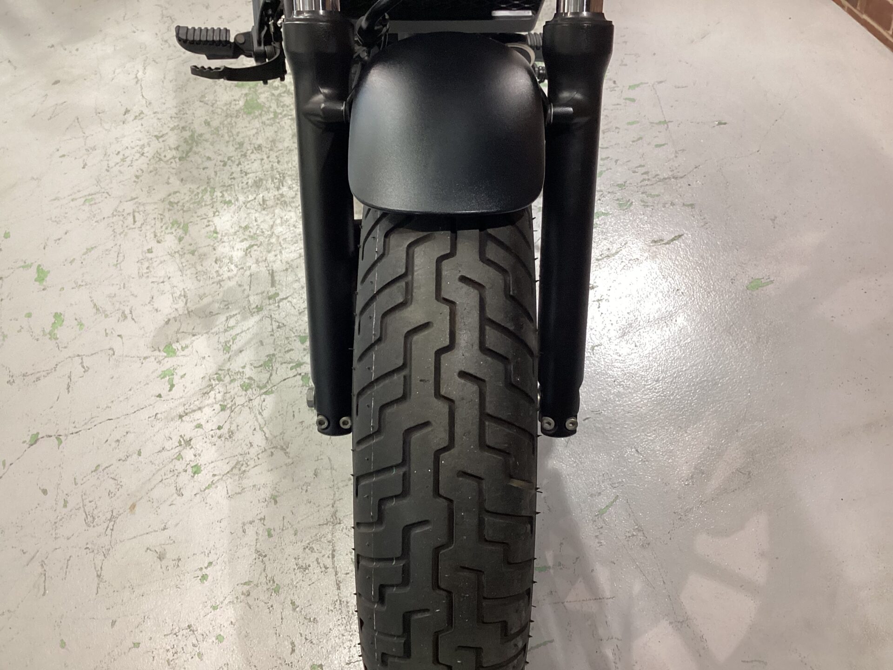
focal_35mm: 31
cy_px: 335
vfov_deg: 45.4
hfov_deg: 58.4
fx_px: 800
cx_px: 446
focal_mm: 3.3
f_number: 2.4
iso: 160
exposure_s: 1/60
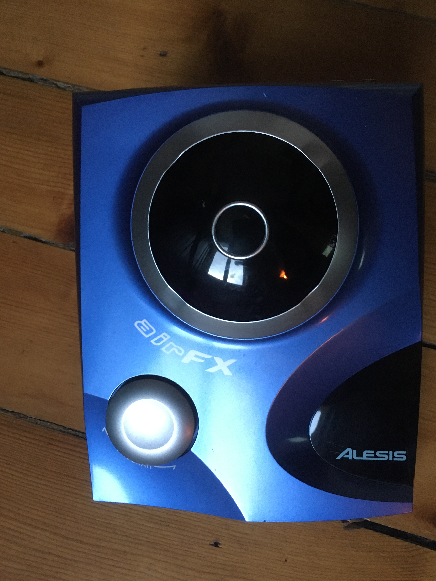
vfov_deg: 55.3
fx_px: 554
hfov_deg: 42.9
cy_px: 283
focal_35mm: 33
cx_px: 234
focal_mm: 4.15
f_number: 2.2
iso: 200
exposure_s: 1/17
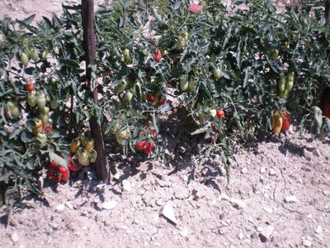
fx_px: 419
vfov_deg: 32.9
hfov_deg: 42.9
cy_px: 124
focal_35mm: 44
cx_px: 165
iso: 64
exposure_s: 1/513
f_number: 4.9
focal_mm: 7.4
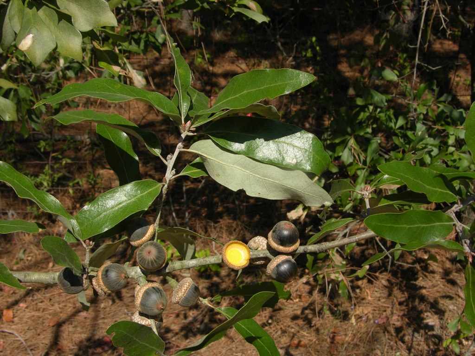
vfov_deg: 31.5
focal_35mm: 46
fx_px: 631
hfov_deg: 41.2
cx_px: 238
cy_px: 178
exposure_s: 1/126
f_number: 7.5
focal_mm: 11.6
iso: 50
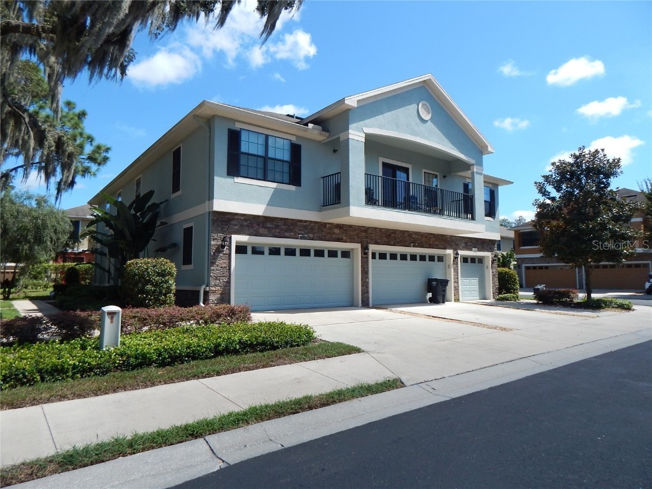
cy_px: 244
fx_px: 414
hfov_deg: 76.4
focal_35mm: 22
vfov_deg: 61.1
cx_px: 326
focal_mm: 4
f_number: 6
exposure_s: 1/400
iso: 125
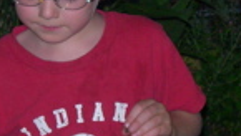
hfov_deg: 7.0
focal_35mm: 310
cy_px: 114
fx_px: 1984
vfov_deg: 3.9
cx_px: 105
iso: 200
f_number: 4.3
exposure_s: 1/161
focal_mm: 19.1
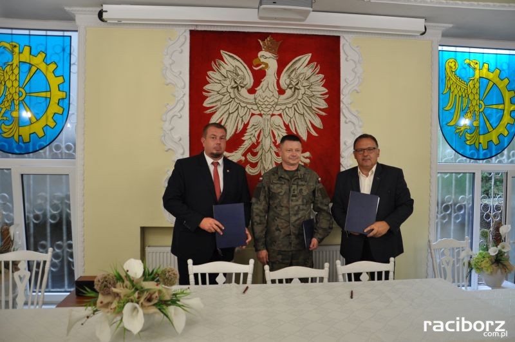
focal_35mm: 27
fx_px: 386
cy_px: 171
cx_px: 258
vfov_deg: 47.8
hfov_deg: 67.5
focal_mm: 18
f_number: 4
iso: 500
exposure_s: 1/60
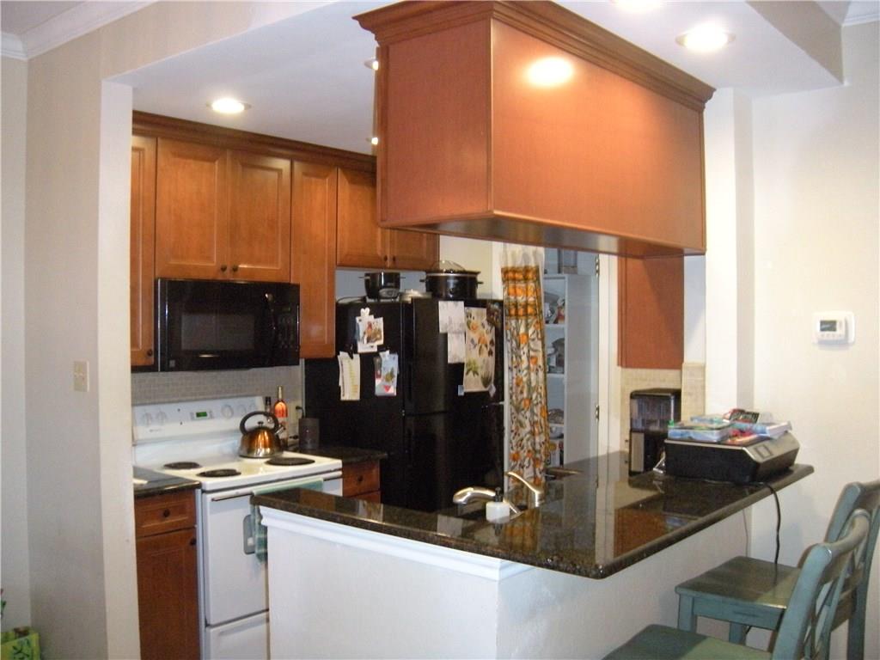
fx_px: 890
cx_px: 440
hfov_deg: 52.6
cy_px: 330
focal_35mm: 35
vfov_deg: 40.7
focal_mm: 5.9
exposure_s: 1/30
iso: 400
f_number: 3.8
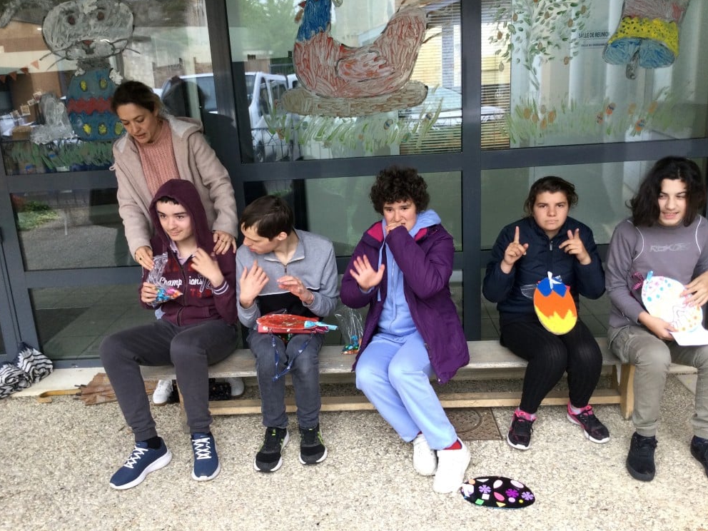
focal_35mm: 32
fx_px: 654
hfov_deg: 56.8
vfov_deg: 44.2
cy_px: 269
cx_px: 350
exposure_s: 1/33
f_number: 2.4
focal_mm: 3.3
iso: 25
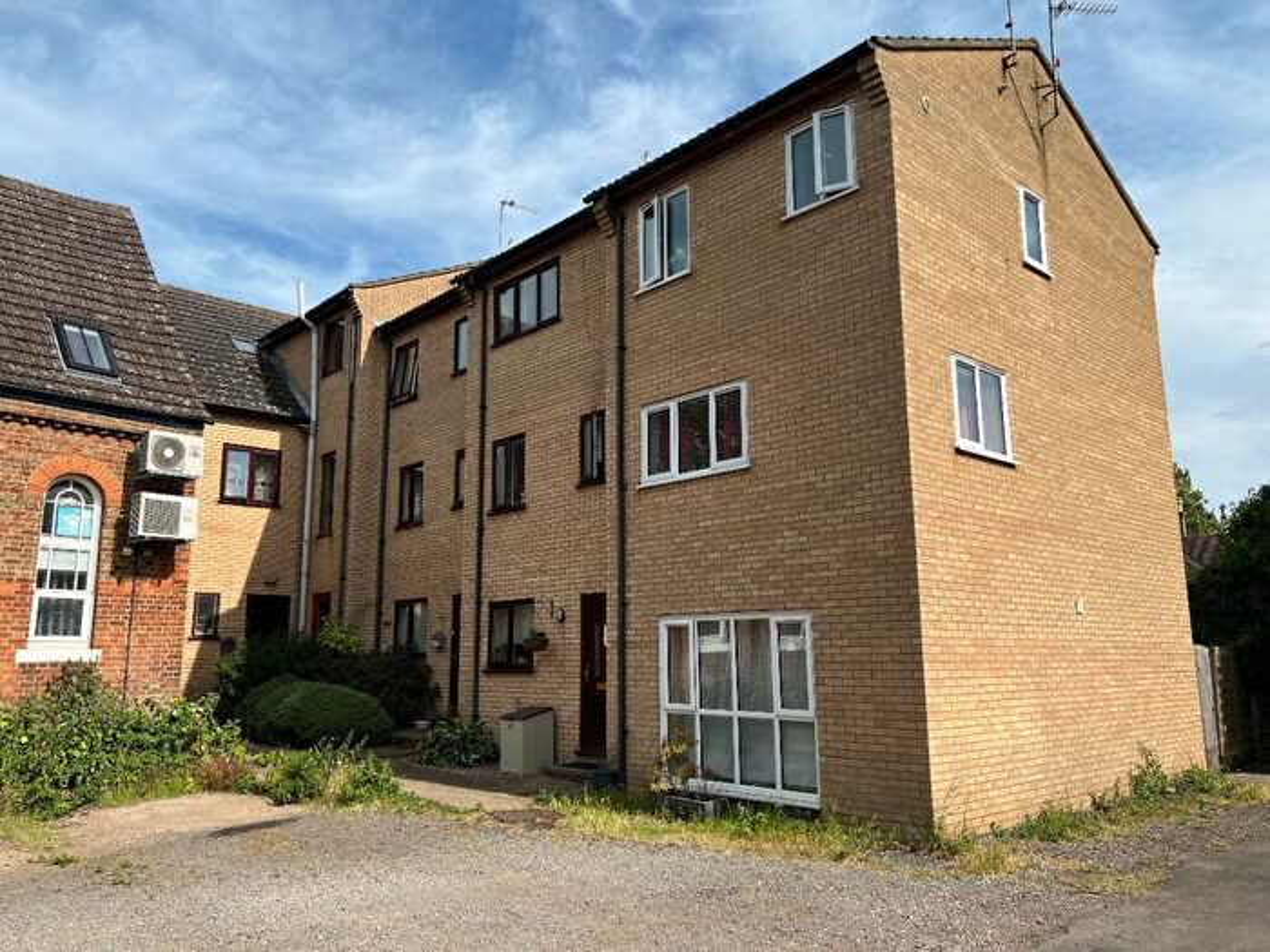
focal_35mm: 26
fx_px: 954
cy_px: 476
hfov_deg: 67.3
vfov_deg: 53.1
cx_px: 635
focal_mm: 5.7
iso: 50
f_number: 1.5
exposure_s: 1/3968
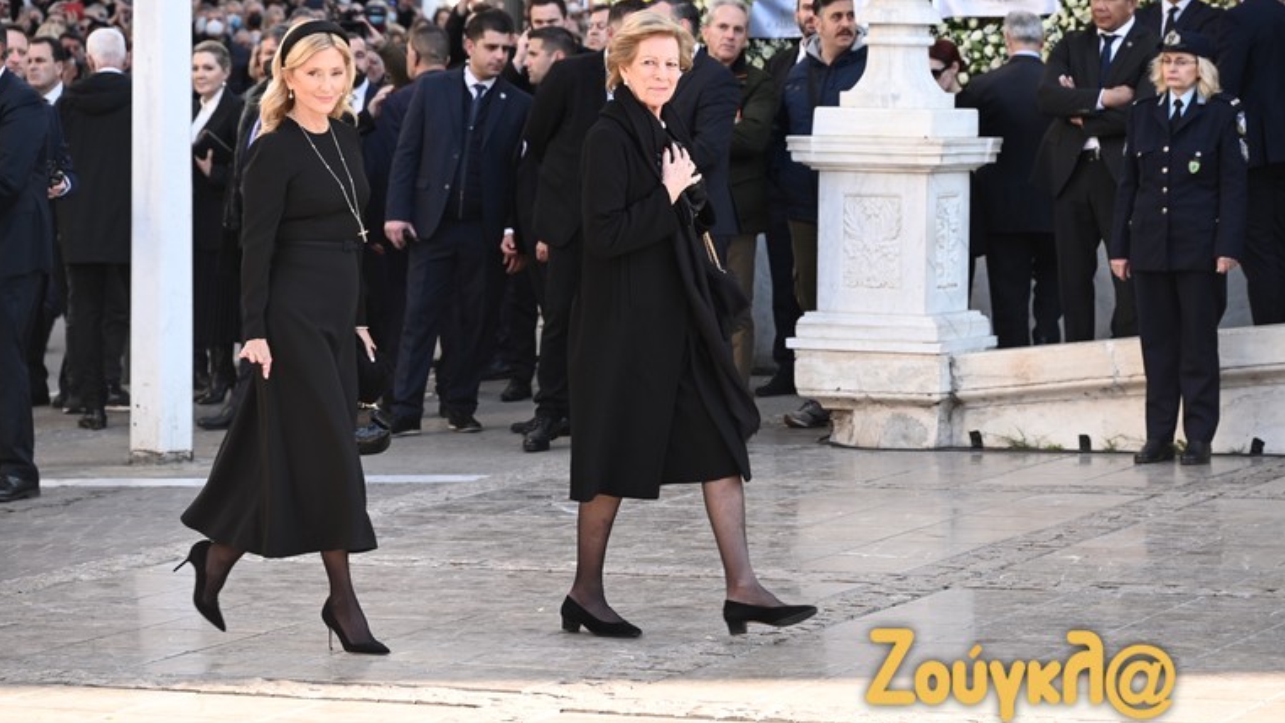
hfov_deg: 16.9
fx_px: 4328
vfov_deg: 9.6
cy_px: 309
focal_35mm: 127
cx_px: 641
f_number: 6.3
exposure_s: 1/250
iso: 400
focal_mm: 120
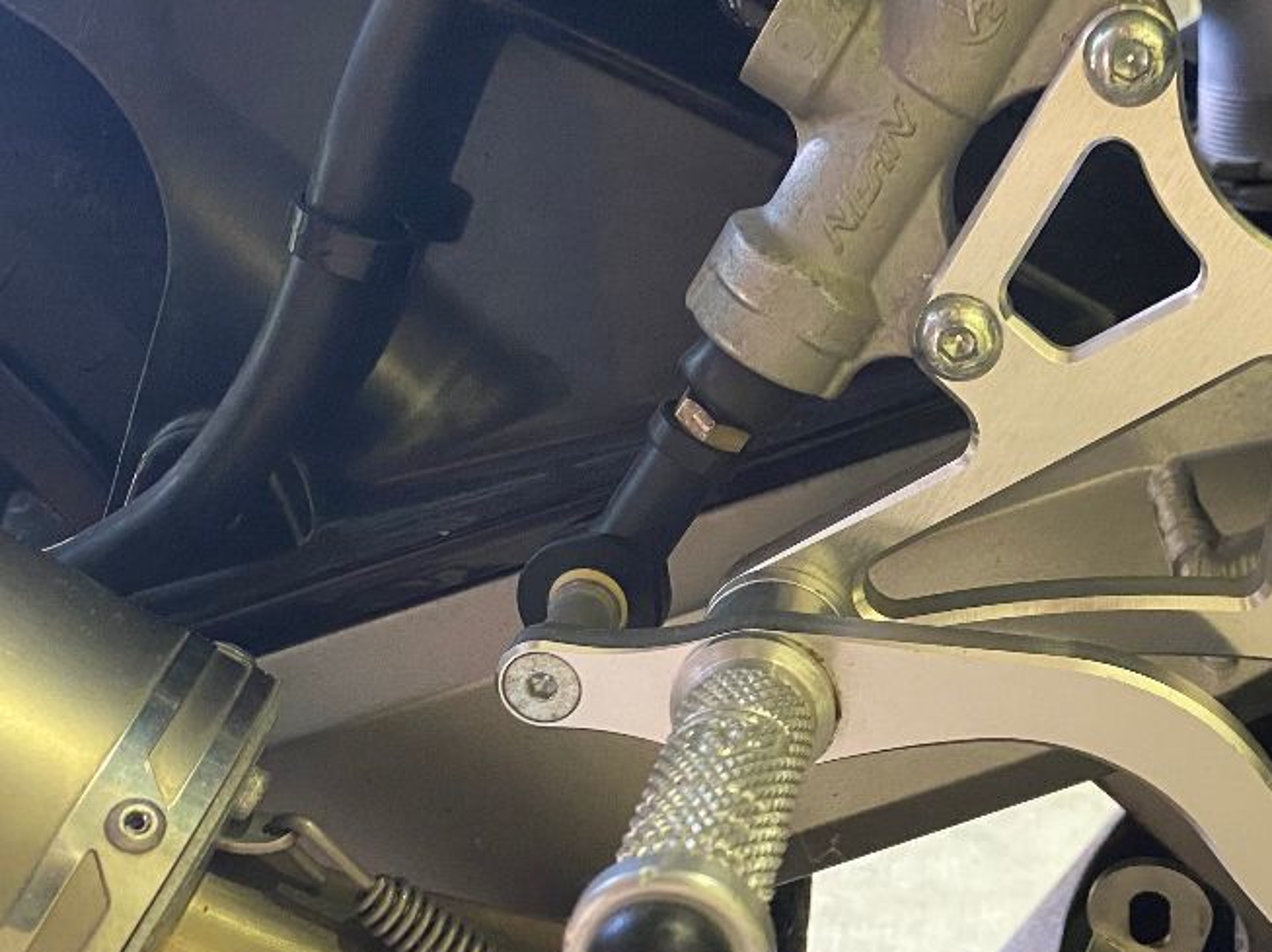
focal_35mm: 51
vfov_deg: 28.4
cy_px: 607
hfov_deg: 36.2
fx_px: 1873
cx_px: 1029
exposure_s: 1/25
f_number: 1.8
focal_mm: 4.25
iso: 500
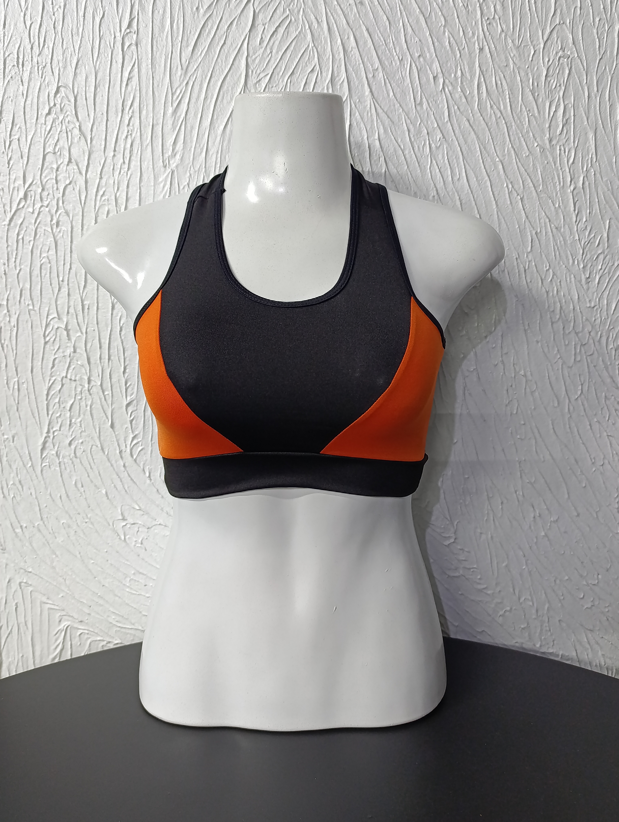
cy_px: 411
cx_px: 310
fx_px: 547
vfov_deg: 73.8
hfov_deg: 59.0
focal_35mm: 23
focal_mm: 6.14
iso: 1000
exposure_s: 1/40
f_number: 1.6
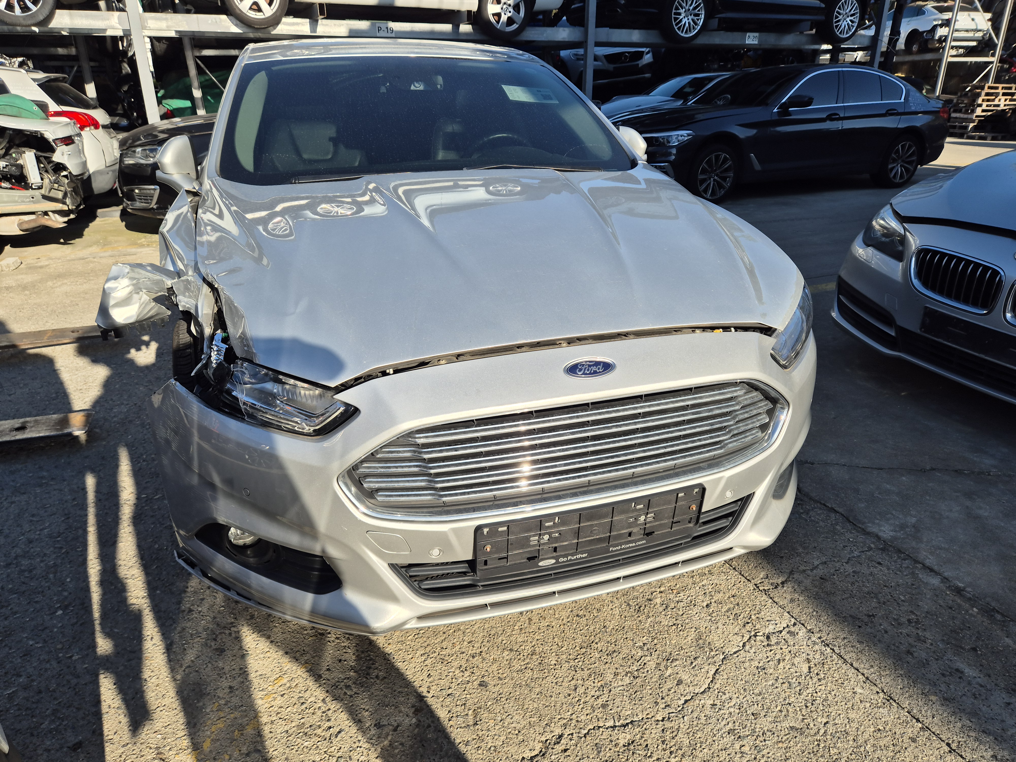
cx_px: 508
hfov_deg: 73.9
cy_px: 381
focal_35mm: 23
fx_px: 675
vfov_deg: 58.9
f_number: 1.8
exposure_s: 1/1212
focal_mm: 5.4
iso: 25
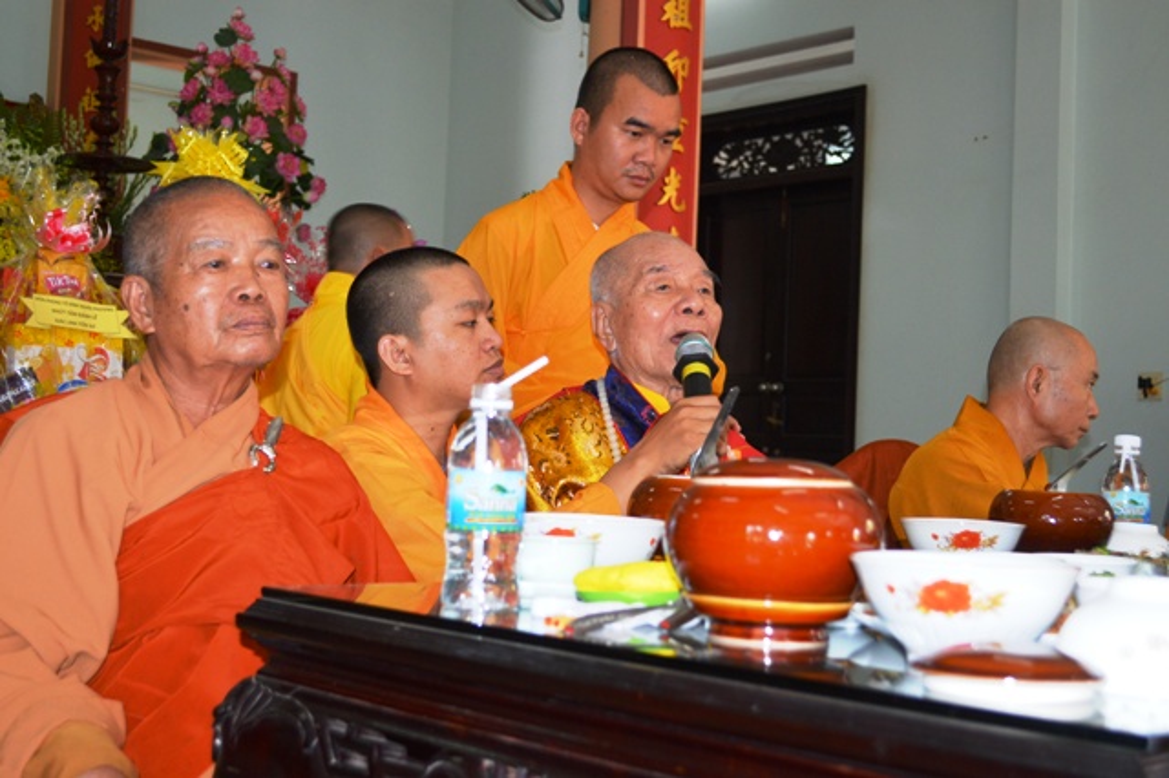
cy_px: 389
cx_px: 584
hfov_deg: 41.1
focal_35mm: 48
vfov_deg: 28.0
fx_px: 1558
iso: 640
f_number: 4.8
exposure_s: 1/60
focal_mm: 32
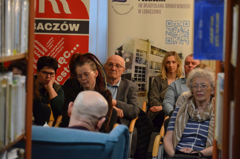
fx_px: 918
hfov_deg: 14.9
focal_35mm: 138
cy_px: 80
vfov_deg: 9.9
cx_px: 120
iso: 2800
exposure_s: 1/30
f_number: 5.6
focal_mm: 92
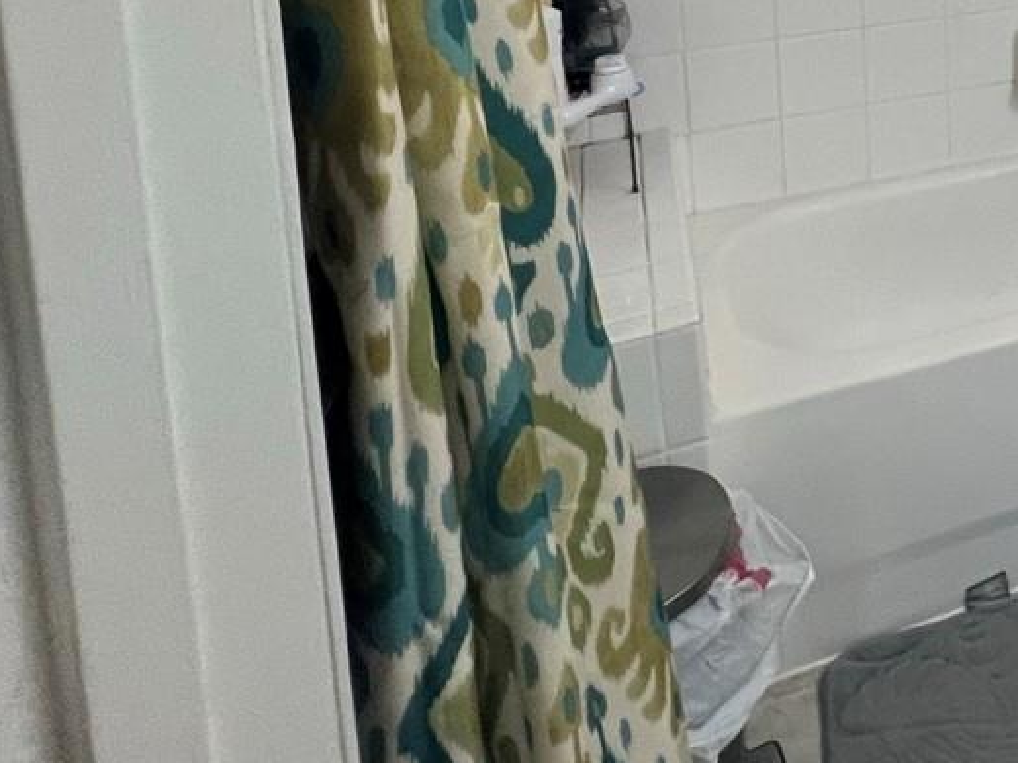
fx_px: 1176
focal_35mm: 40
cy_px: -176
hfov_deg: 32.8
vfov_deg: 30.1
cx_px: 1366
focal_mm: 1.57
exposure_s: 1/120
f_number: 1.8
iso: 125
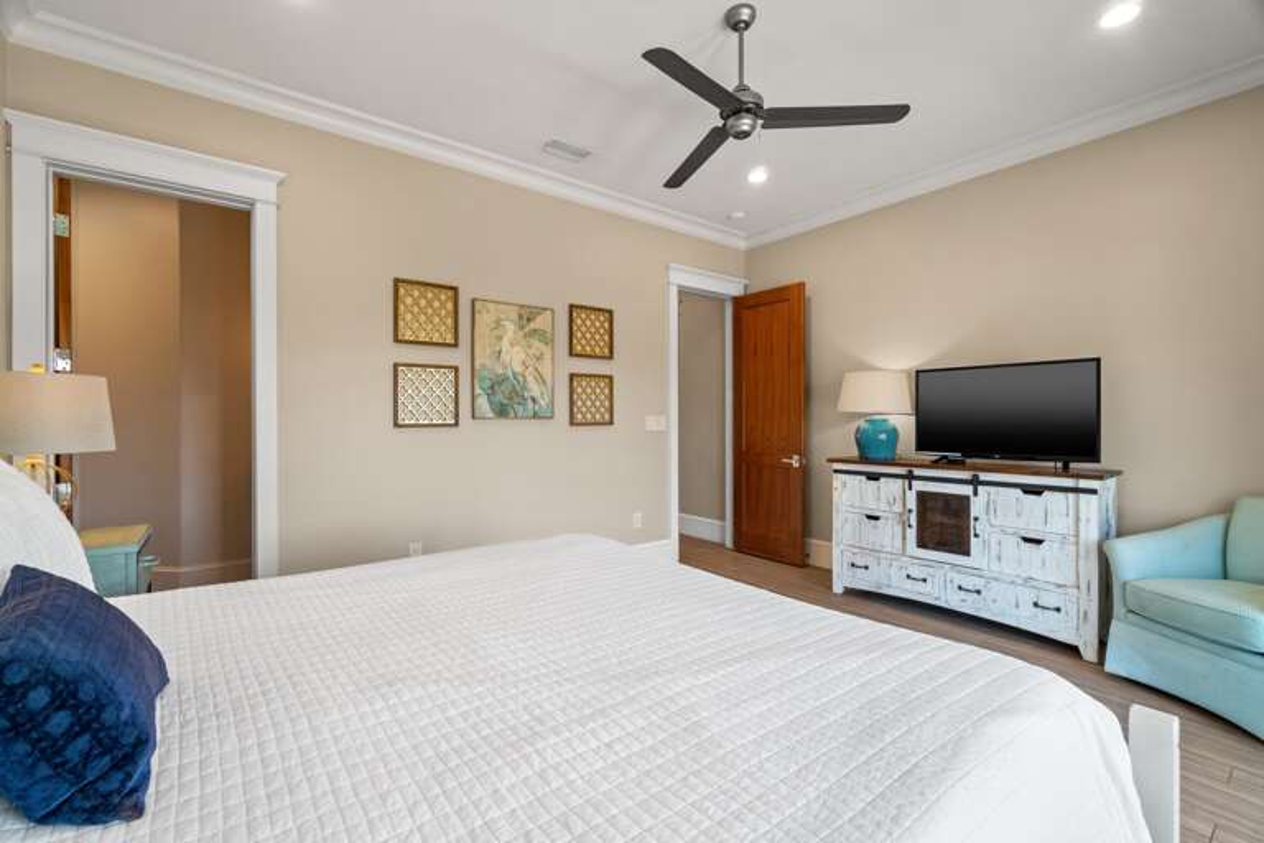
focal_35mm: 15
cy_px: 422
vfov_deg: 77.3
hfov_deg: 100.4
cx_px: 632
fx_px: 527
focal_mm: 10
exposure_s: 1/1.67
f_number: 8
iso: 400
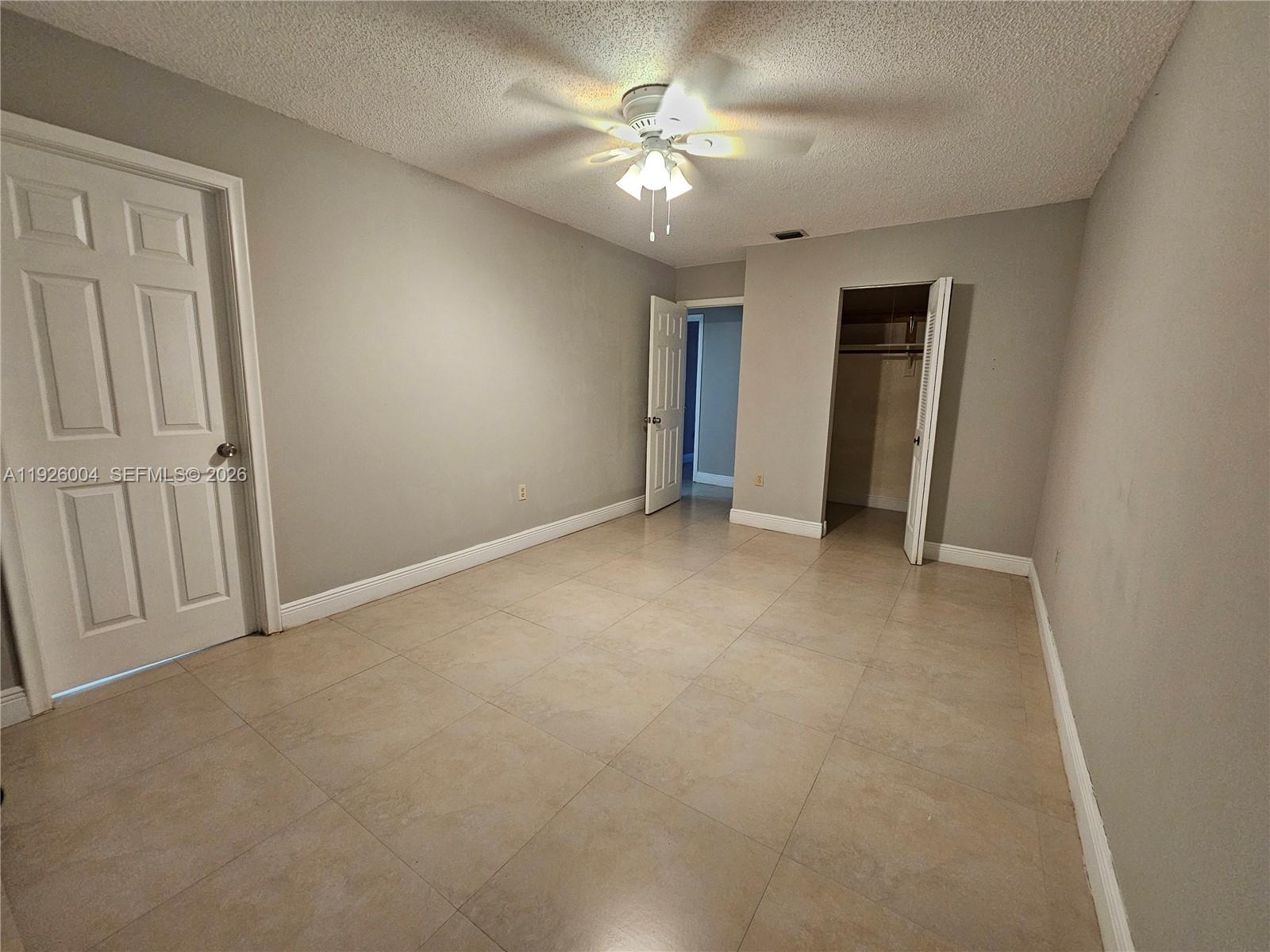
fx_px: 477
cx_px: 635
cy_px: 476
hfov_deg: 106.2
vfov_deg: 89.9
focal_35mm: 13
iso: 320
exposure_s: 1/60
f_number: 2.2
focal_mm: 2.2
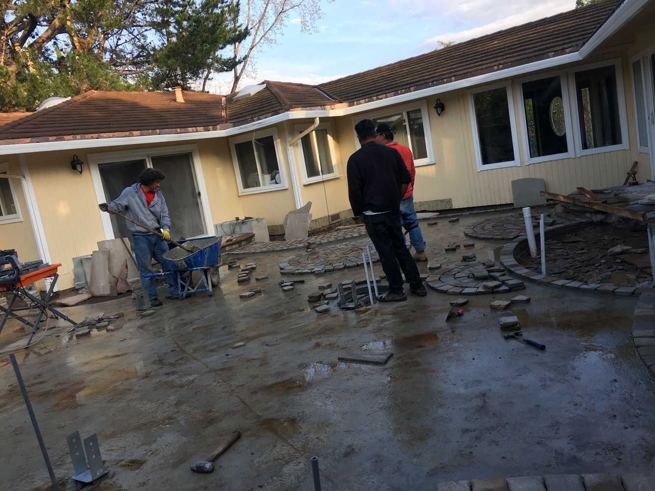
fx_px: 549
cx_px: 328
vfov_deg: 48.2
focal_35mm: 29
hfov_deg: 61.7
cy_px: 246
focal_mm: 4.15
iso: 25
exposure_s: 1/222
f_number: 2.2
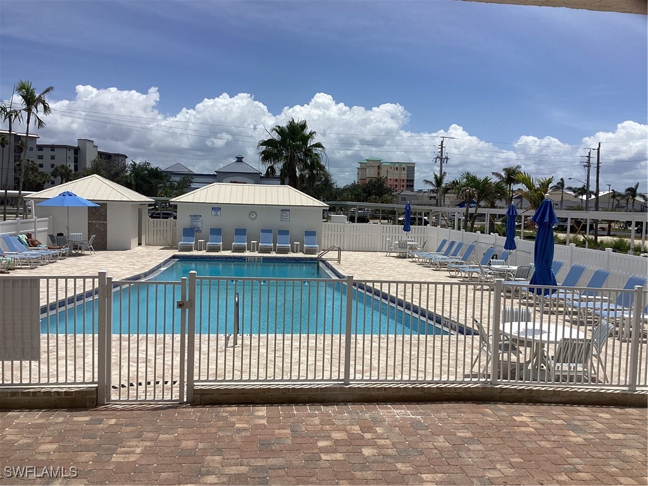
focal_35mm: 31
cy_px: 243
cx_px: 324
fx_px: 580
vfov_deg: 45.4
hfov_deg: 58.4
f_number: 2.4
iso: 25
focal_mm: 3.3
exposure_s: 1/3021
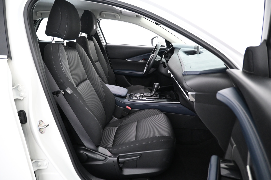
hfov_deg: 73.7
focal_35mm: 24
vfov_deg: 53.1
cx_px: 136
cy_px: 90
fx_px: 181
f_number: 3.5
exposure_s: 1/20
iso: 1600
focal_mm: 16
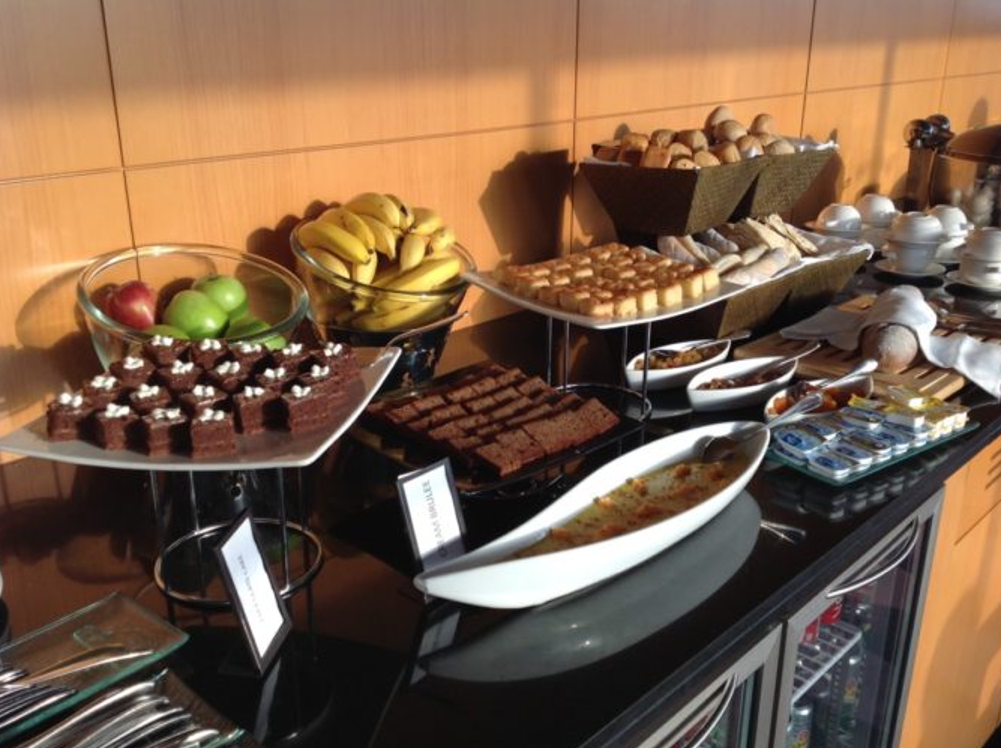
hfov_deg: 51.4
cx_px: 504
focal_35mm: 36
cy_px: 383
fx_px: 1039
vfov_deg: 39.5
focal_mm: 4.28
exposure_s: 1/120
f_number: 2.4
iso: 64
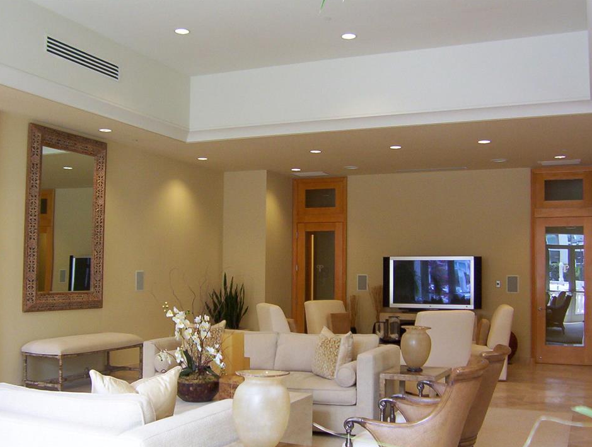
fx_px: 669
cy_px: 240
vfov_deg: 36.9
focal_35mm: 39
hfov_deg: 47.7
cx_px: 278
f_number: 2.76
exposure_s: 1/31.9
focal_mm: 5.54
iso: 100
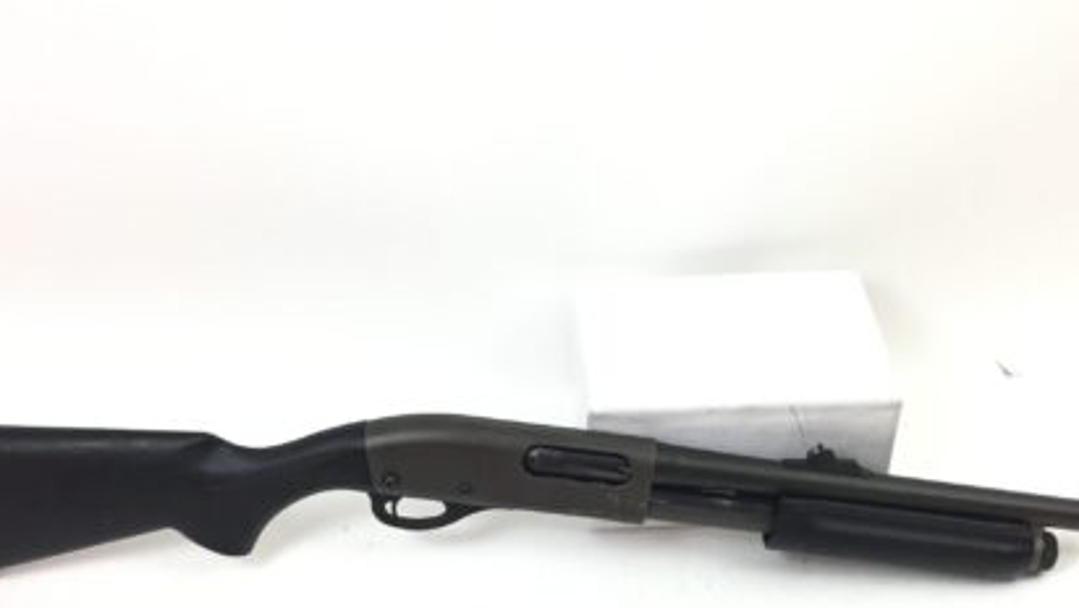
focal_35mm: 46
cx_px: 608
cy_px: 377
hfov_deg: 44.5
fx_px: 1316
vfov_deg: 25.9
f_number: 2.2
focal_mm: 4.15
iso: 40
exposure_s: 1/30
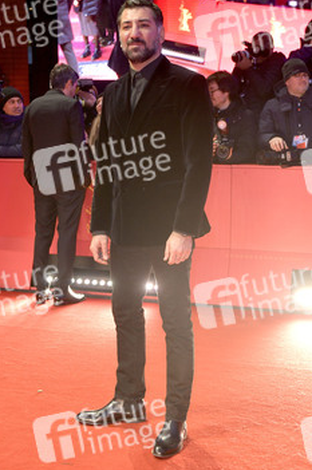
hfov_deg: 23.7
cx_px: 141
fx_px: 743
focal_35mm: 57
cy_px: 230
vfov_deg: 35.1
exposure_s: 1/200
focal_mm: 50
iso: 1250
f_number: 5.6
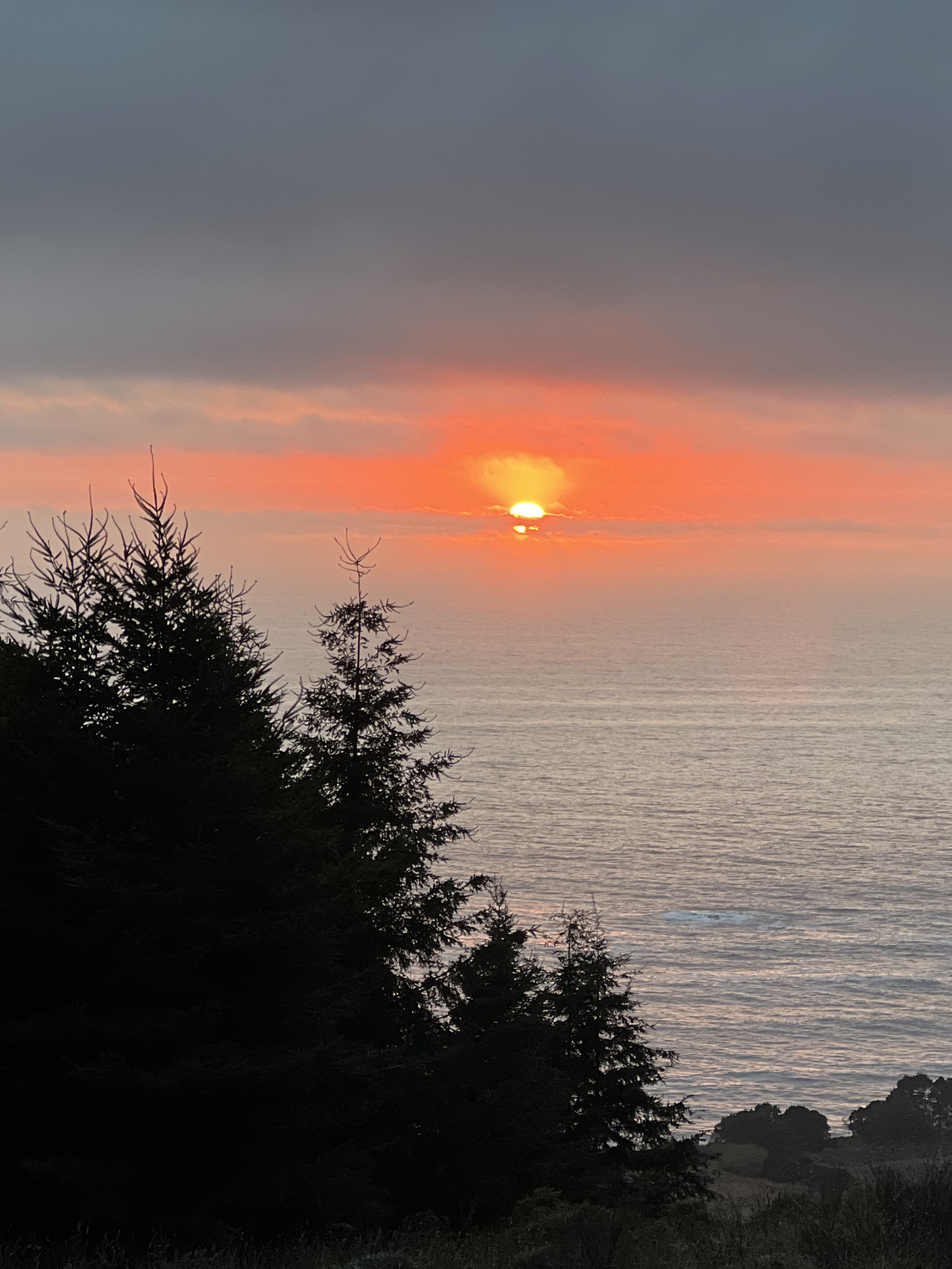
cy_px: 635
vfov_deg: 19.1
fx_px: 3776
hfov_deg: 14.3
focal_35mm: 103
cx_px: 632
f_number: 2.8
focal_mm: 9
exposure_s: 1/121
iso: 80
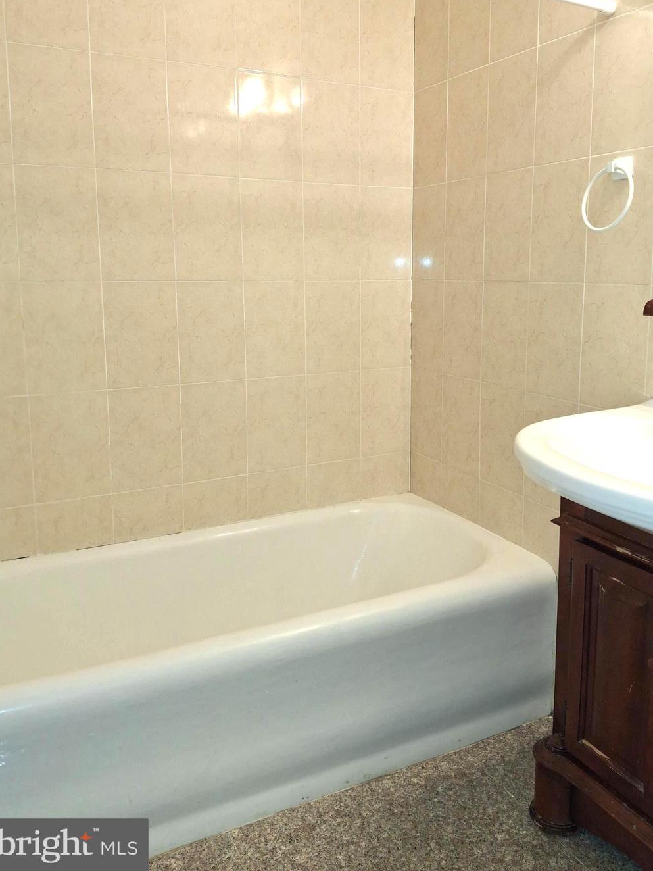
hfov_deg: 48.1
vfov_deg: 61.3
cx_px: 363
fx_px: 729
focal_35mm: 29
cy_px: 367
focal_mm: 4.69
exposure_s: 1/100
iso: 200
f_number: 1.8
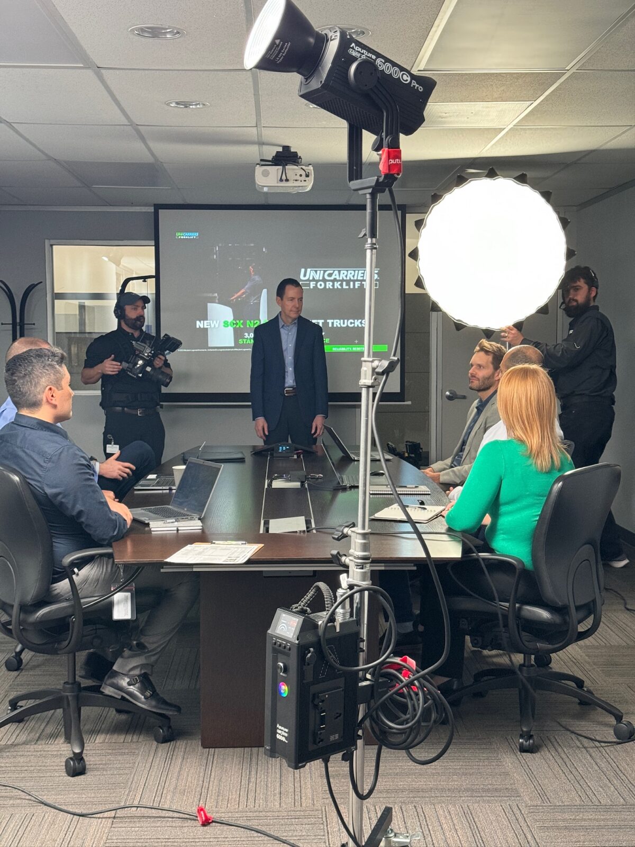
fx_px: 1174
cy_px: 424
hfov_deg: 30.3
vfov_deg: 39.7
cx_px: 318
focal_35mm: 48
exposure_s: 1/60
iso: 250
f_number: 1.78
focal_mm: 6.86
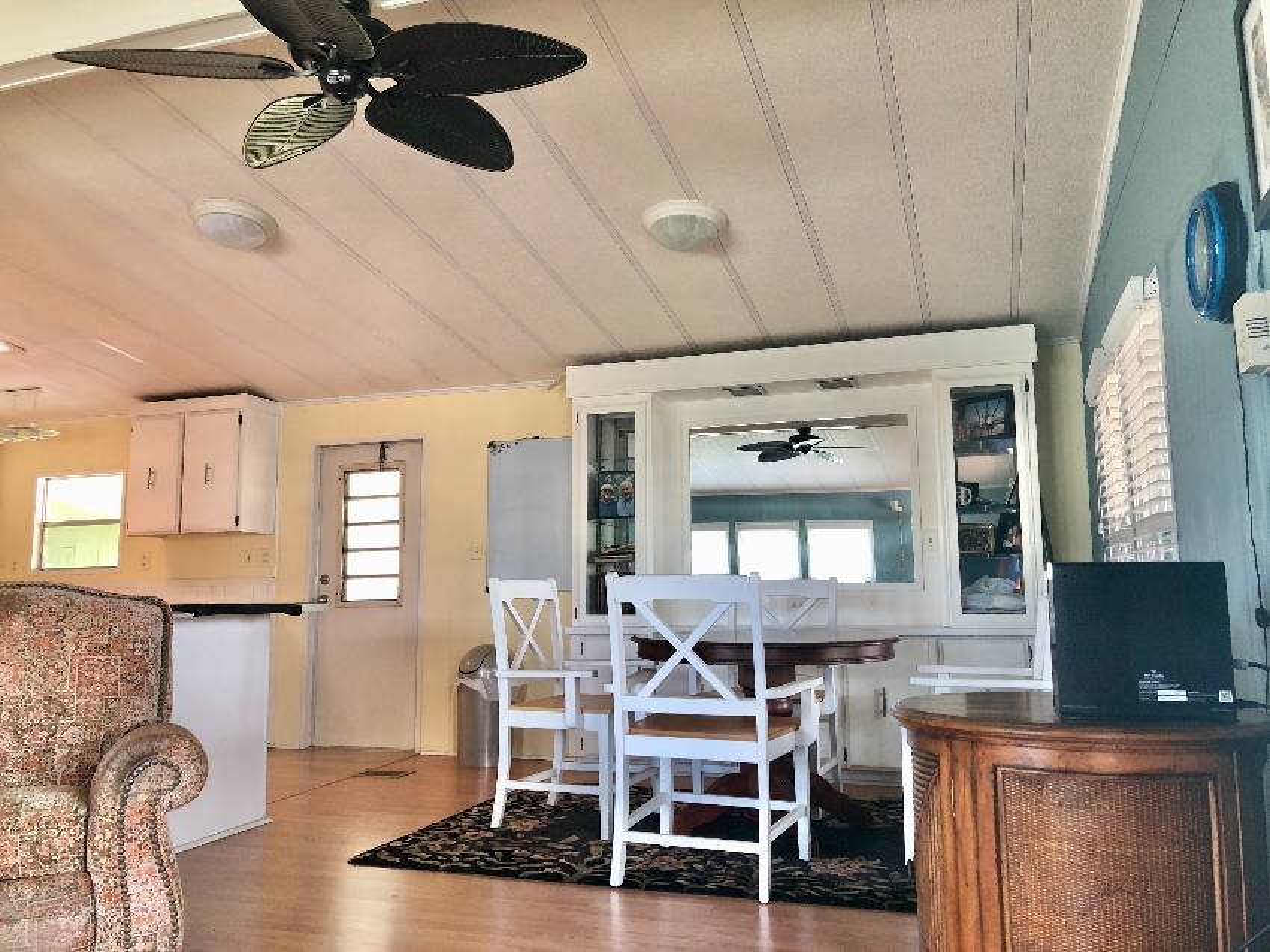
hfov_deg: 63.5
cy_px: 476
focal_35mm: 28
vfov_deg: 49.7
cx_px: 635
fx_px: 1027
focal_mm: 3.99
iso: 32
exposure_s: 1/24
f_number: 1.8
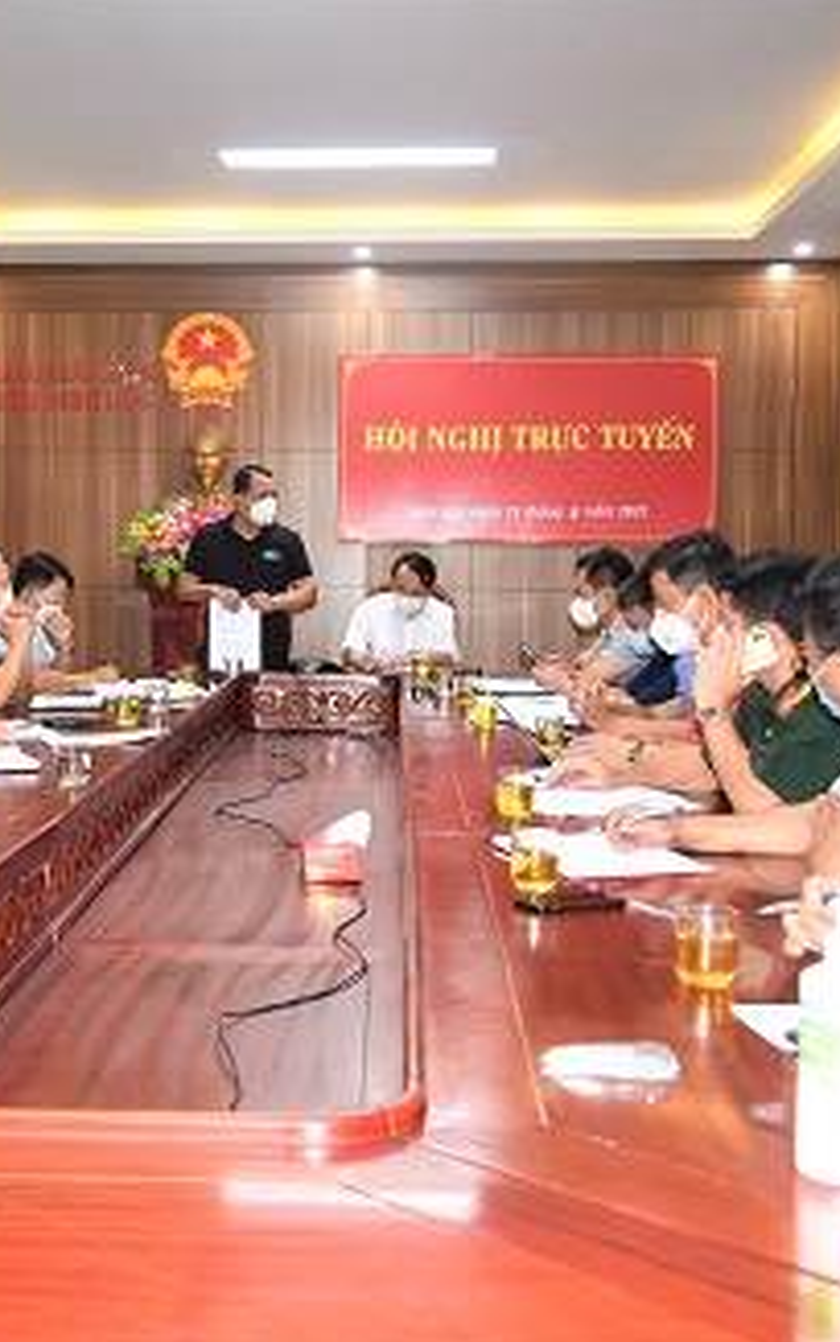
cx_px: 313
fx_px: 1830
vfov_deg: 40.3
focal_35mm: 50
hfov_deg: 25.8
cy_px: 669
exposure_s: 1/60
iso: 1250
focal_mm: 32
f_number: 5
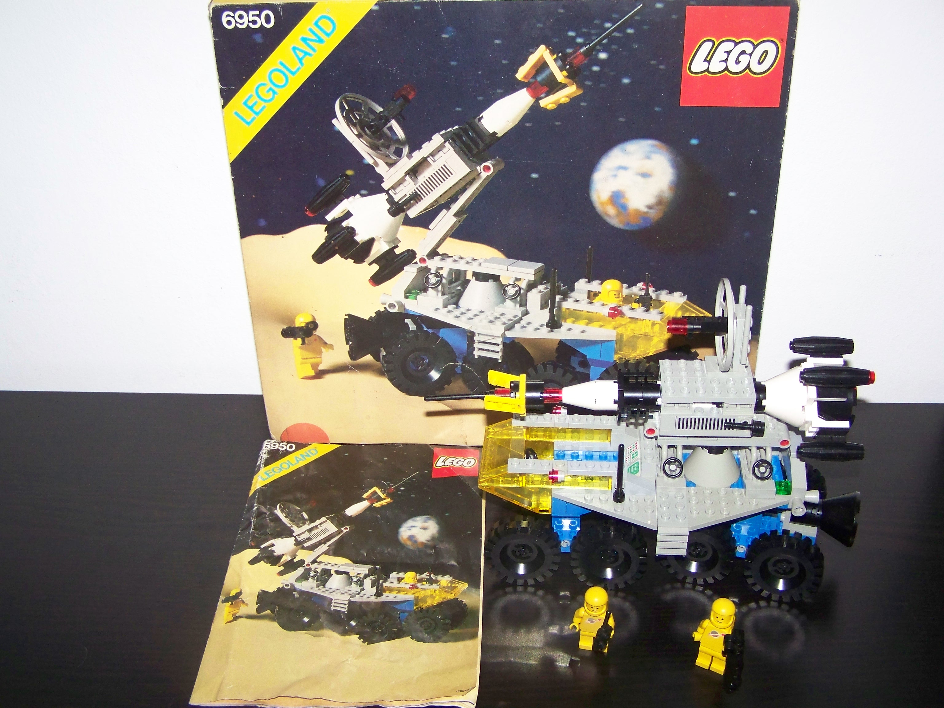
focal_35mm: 38
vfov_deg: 37.7
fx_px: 1036
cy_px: 354
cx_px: 472
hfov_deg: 49.0
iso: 200
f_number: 2.8
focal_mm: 6.3
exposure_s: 1/30
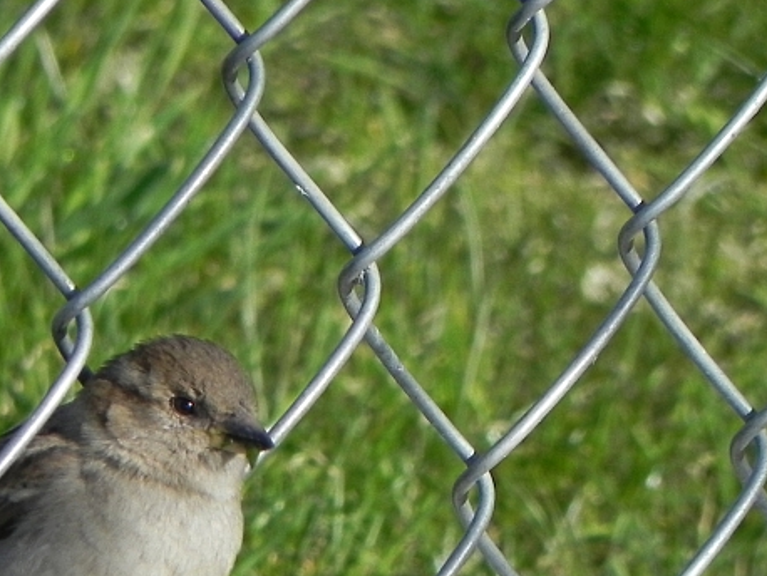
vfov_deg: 1.0
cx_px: 151
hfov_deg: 1.3
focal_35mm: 1515
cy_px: 606
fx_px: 33586
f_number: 6.3
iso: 160
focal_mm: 120
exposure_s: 1/354
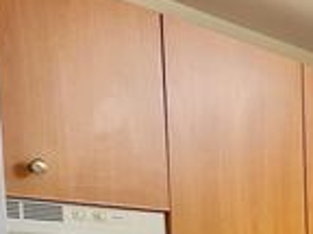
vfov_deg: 14.7
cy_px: 400
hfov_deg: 18.9
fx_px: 814
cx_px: 480
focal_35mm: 90
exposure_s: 1/60
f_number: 1.8
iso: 160
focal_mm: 4.25
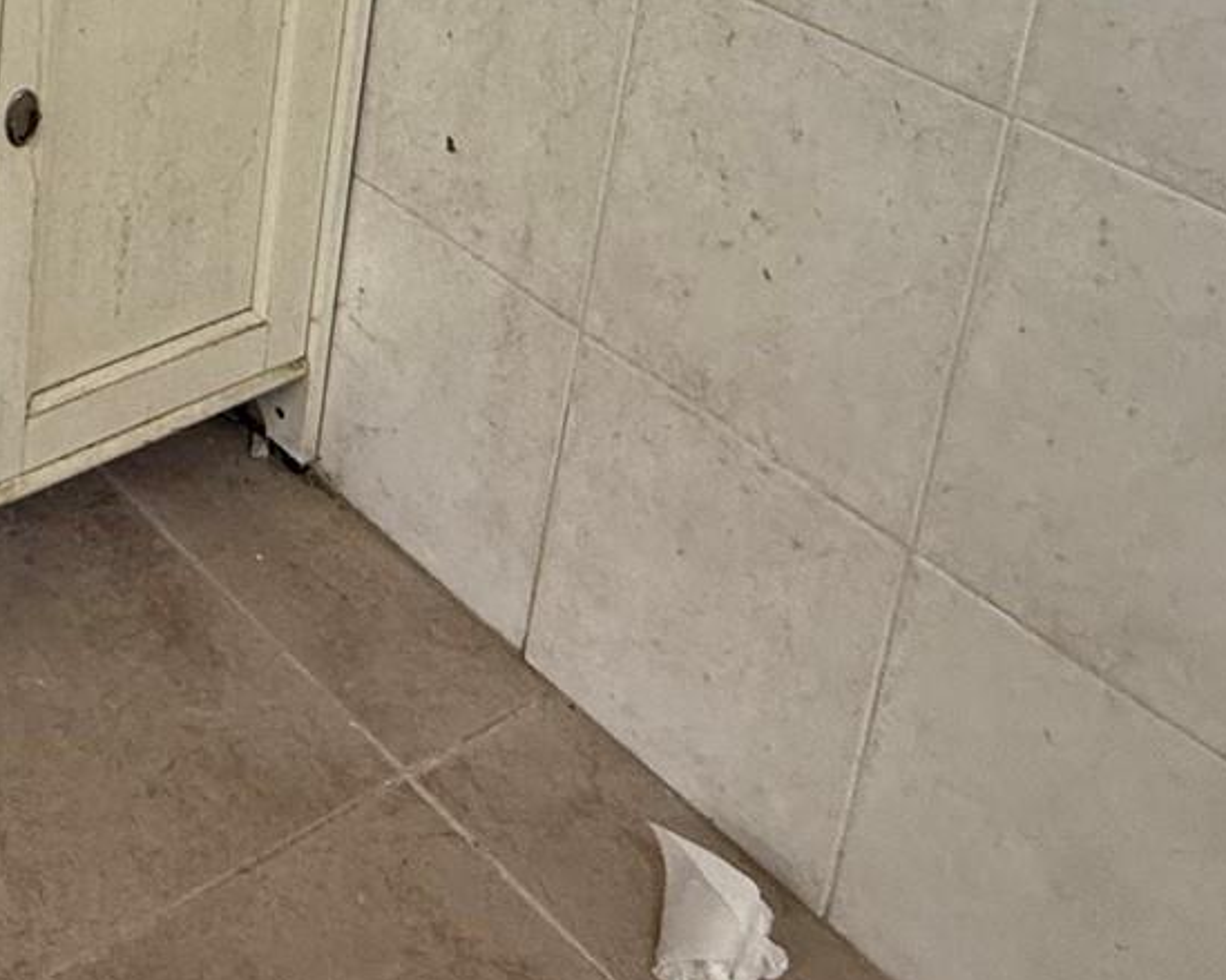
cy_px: -489
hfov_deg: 30.3
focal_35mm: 51
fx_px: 1850
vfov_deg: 23.7
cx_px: -297
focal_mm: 2.22
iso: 200
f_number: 2.2
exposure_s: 1/60
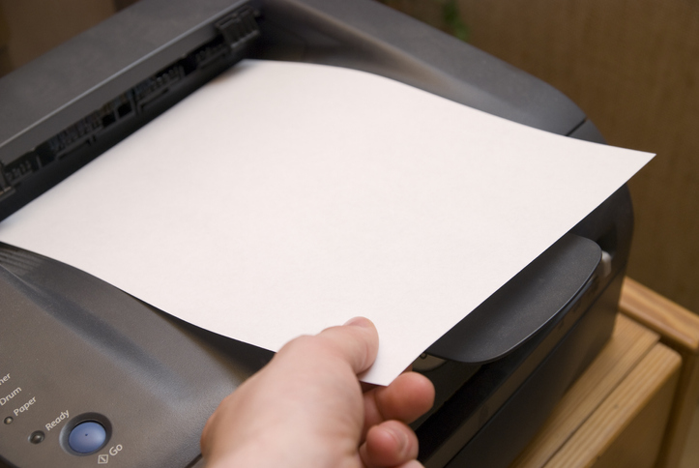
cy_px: 234
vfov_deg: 22.7
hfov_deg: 33.4
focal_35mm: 60
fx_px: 1166
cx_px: 350
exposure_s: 1/60
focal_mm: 40
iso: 320
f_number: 4
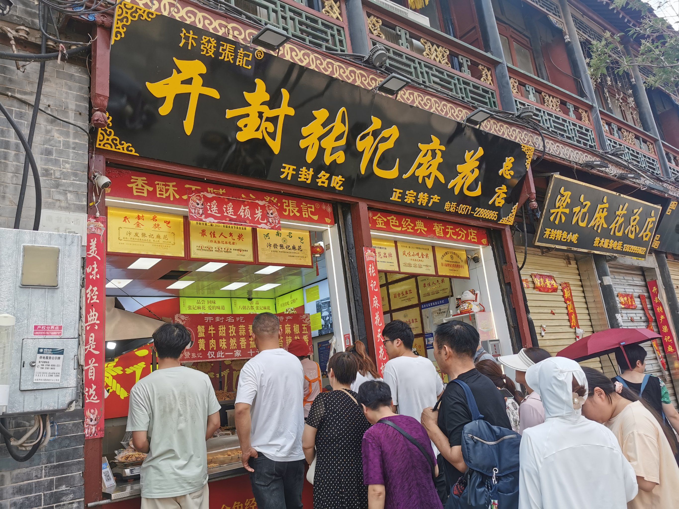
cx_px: 340
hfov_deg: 65.3
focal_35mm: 27
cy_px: 254
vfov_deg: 51.4
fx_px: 530
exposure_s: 1/909
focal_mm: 5.56
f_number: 1.6
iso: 50
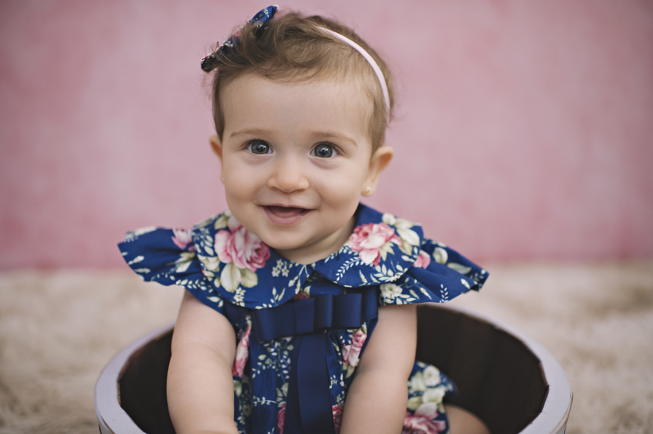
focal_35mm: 35
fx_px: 634
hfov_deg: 54.5
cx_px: 326
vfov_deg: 37.8
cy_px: 217
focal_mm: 35
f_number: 2
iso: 320
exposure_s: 1/125
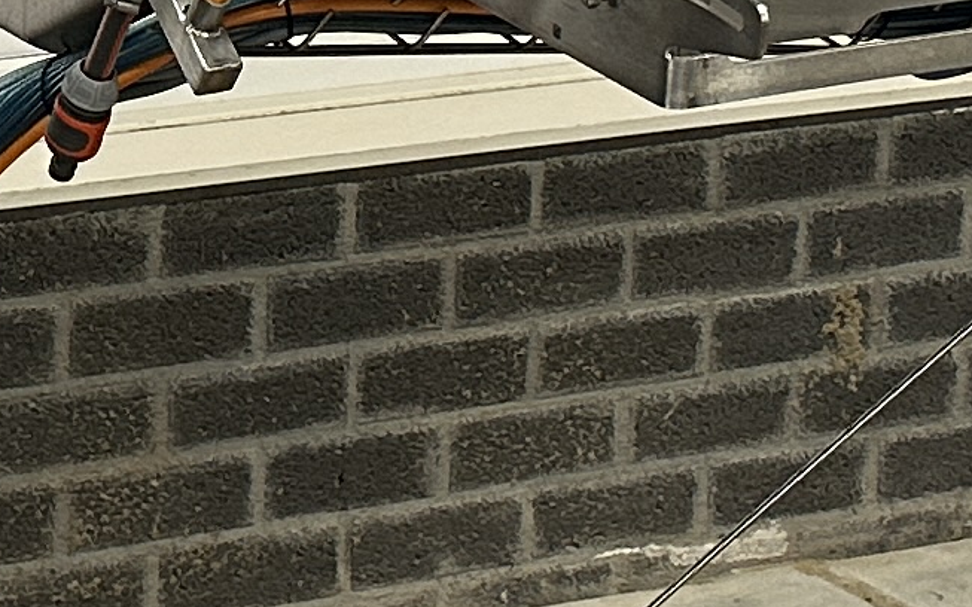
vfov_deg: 8.3
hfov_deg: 13.2
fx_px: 4159
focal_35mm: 157
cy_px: 176
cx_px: 1
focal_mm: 6.86
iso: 250
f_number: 1.78
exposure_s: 1/50
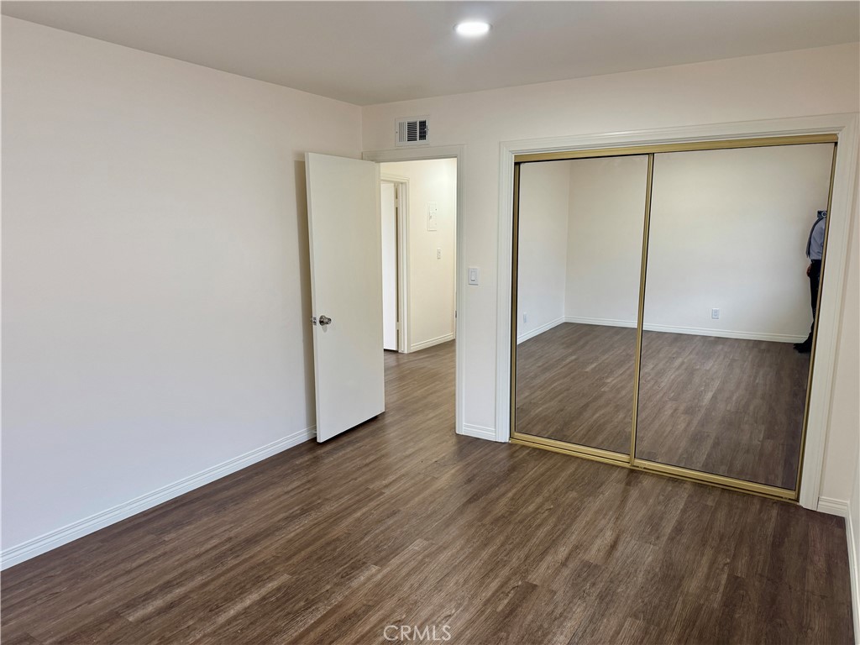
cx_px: 430
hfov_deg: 71.6
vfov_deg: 56.8
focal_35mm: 24
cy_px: 322
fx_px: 596
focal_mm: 6.76
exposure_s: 1/120
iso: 160
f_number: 1.78
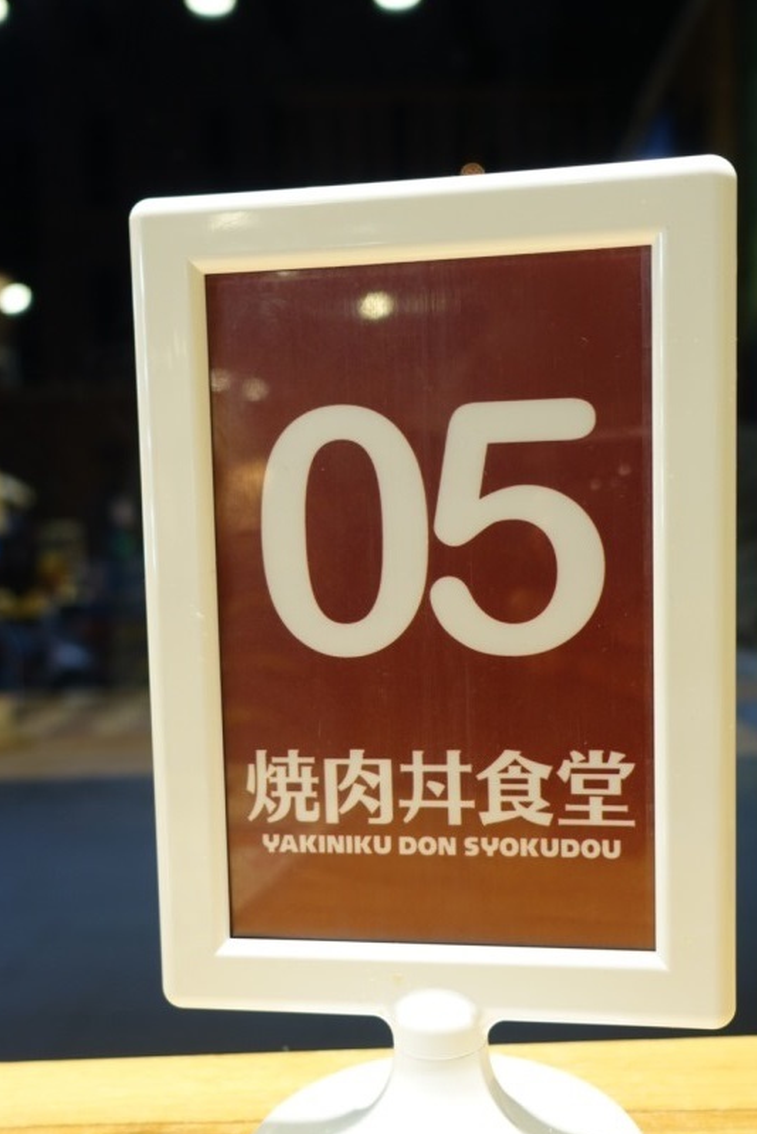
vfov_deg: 58.6
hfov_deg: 41.0
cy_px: 629
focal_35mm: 32
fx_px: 1008
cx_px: 448
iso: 200
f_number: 2
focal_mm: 9.33
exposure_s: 1/25
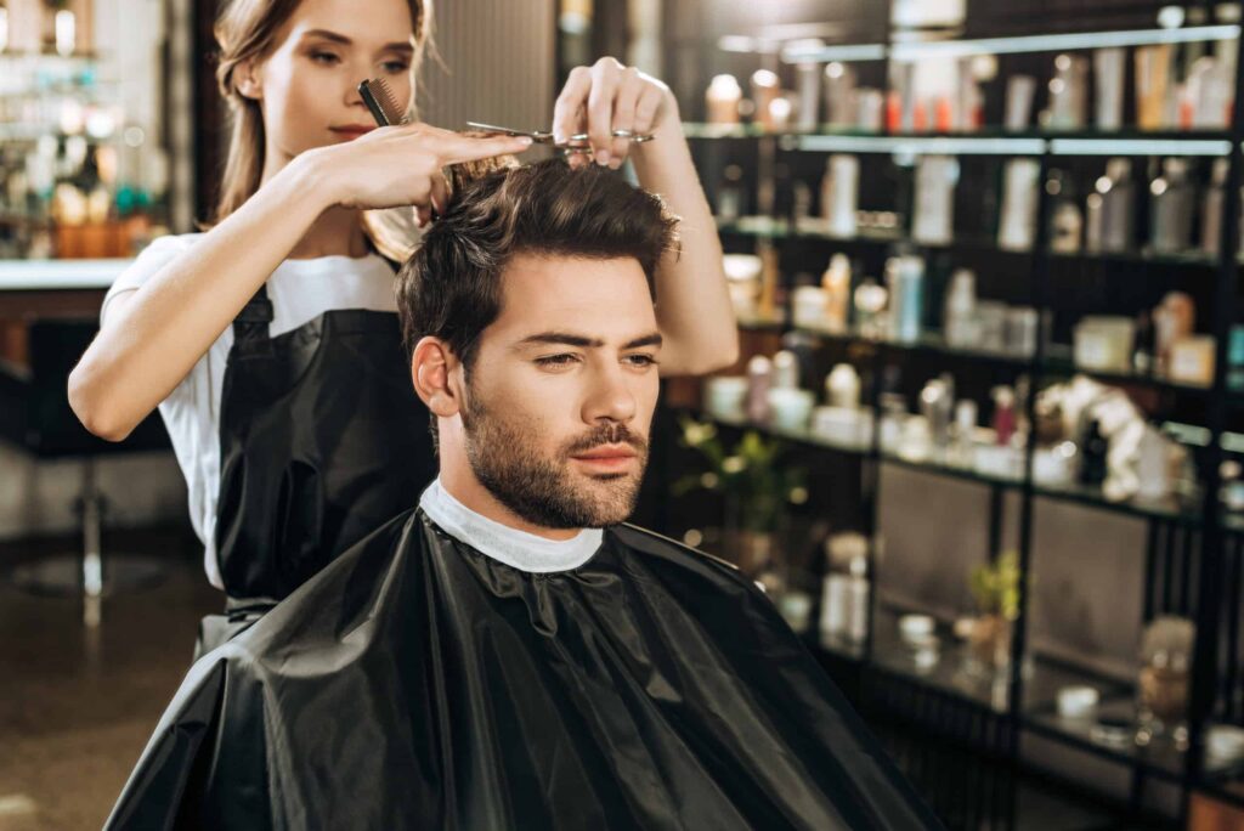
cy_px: 416
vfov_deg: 27.0
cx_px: 622
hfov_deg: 39.6
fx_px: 1729
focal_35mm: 50
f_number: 3.5
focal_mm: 50
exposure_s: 1/200
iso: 160
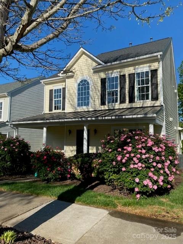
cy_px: 122
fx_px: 183
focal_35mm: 26
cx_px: 92
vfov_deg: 67.3
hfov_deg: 53.1
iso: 32
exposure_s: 1/2358
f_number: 1.8
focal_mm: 4.25
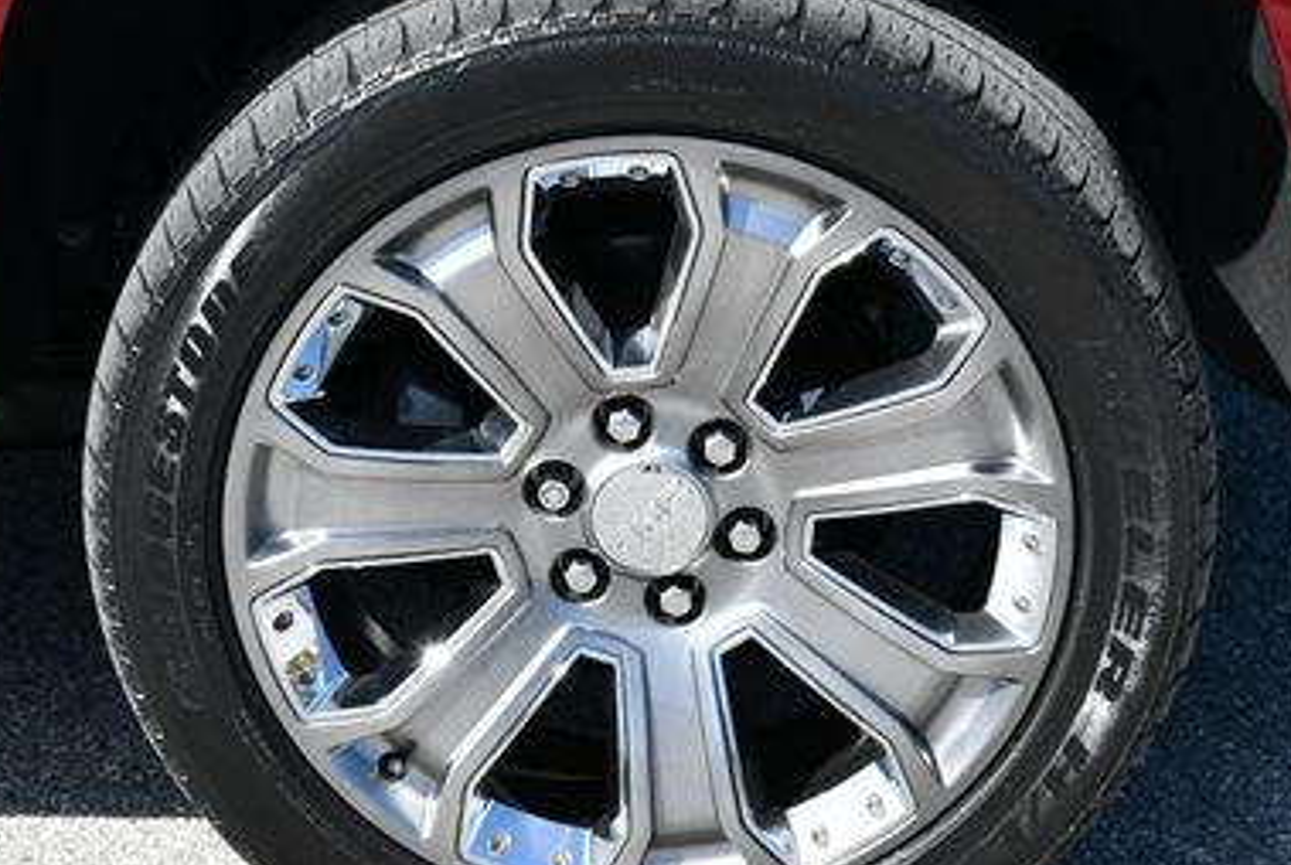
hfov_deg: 18.9
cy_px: 467
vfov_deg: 12.7
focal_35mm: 108
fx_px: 3879
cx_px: 657
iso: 160
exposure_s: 1/250
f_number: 8
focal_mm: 32
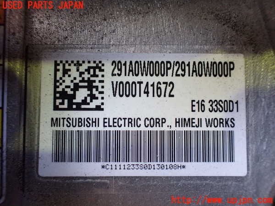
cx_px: 138
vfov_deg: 46.8
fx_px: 238
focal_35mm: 30
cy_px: 103
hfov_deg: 60.0
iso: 800
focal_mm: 5.4
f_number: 2.3
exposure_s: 1/80
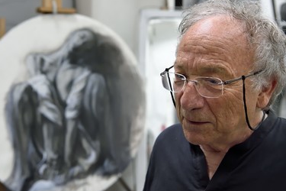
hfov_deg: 35.6
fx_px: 445
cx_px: 142
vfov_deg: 24.2
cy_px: 89
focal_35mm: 56
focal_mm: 50
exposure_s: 1/80
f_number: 5.6
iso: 1600
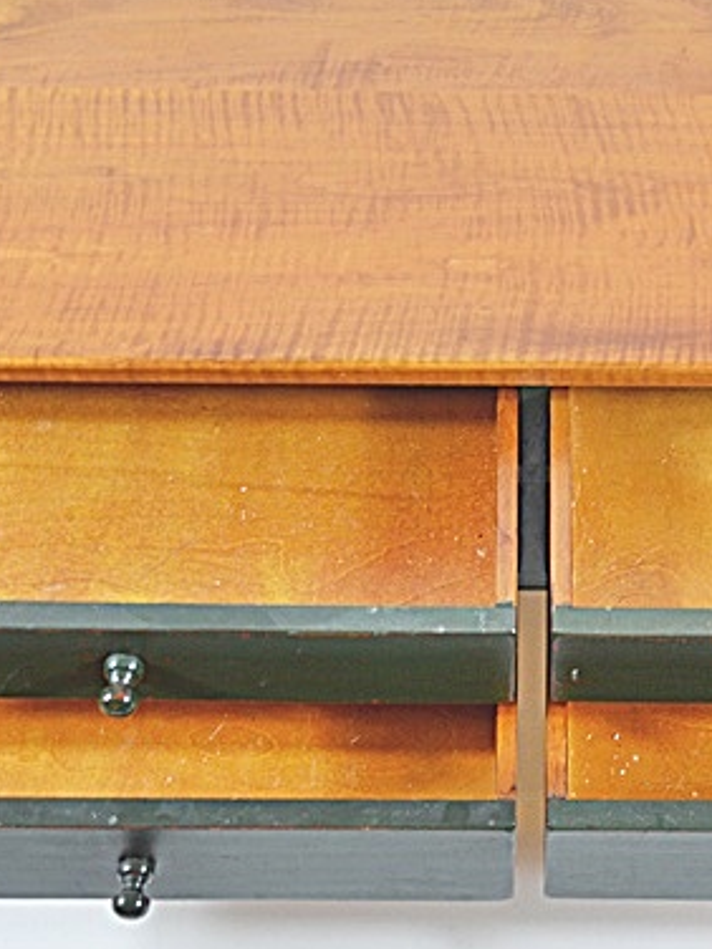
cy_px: 488
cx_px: 568
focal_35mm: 59
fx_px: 1618
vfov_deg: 32.7
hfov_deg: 24.4
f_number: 4
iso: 400
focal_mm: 22
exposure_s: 1/20
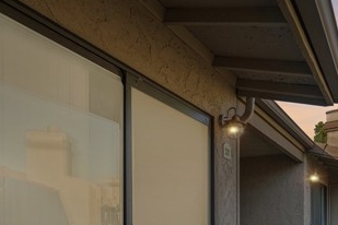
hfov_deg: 61.6
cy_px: 221
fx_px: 272
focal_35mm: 29
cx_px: 234
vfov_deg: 40.0
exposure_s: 1/30
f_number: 9
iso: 160
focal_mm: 14
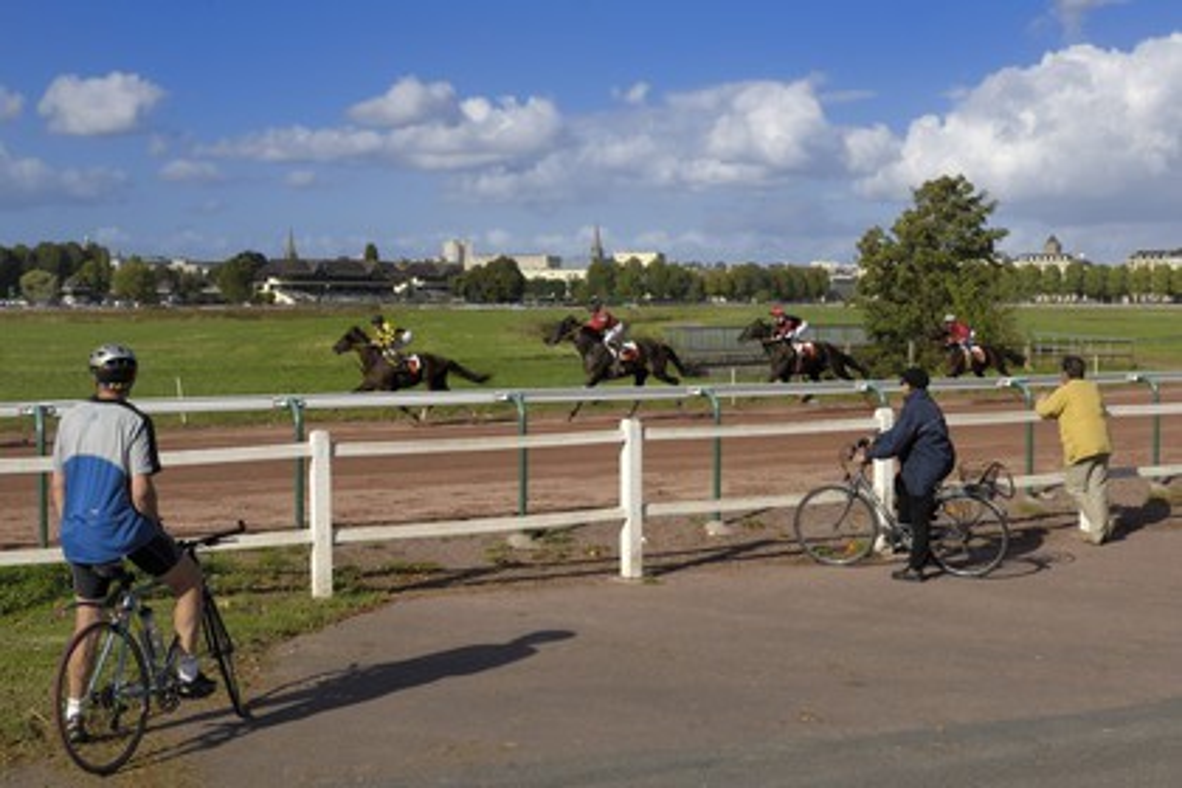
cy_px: 394
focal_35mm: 42
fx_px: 1379
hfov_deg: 46.4
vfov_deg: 31.9
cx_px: 591
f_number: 6
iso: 100
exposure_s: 1/640
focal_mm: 28
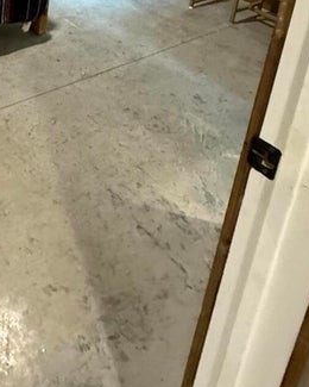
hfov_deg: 30.4
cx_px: -49
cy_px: -67
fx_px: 492
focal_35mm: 43
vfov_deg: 34.9
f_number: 2.2
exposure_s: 1/60
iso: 640
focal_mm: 2.22
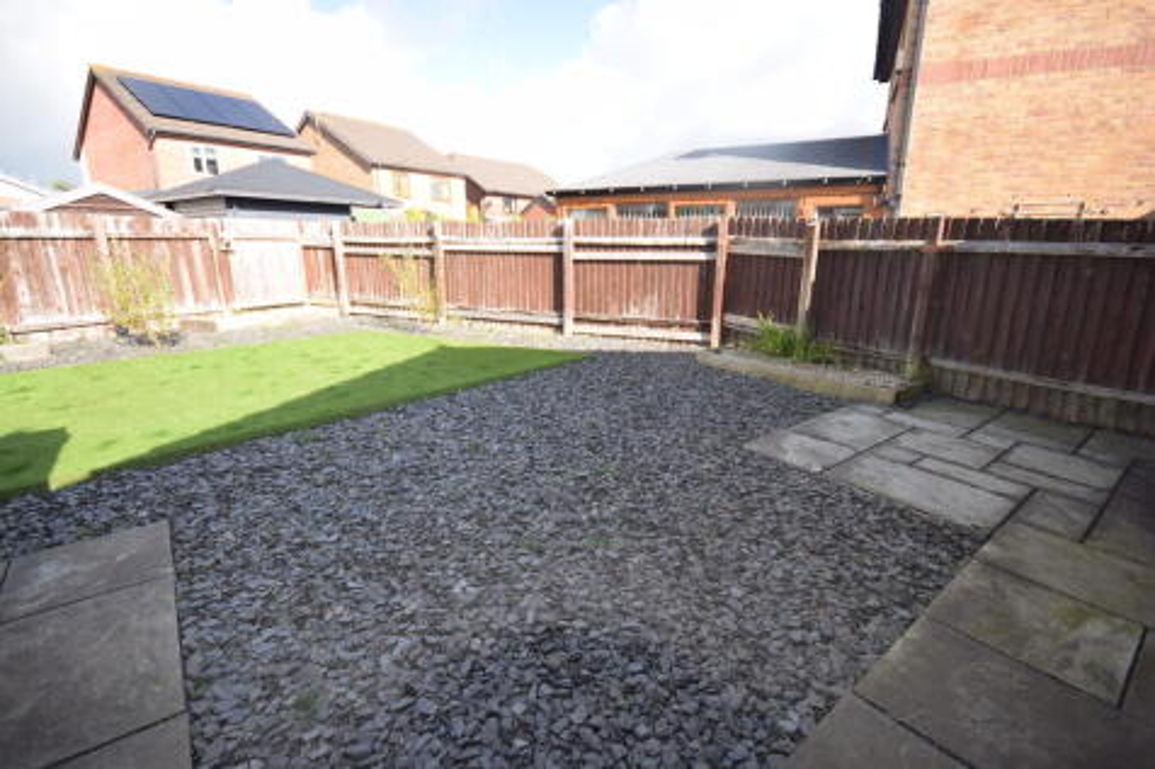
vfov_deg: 72.0
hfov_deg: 95.0
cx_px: 578
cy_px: 384
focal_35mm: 16
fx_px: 529
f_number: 6.3
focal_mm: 11
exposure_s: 1/160
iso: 100
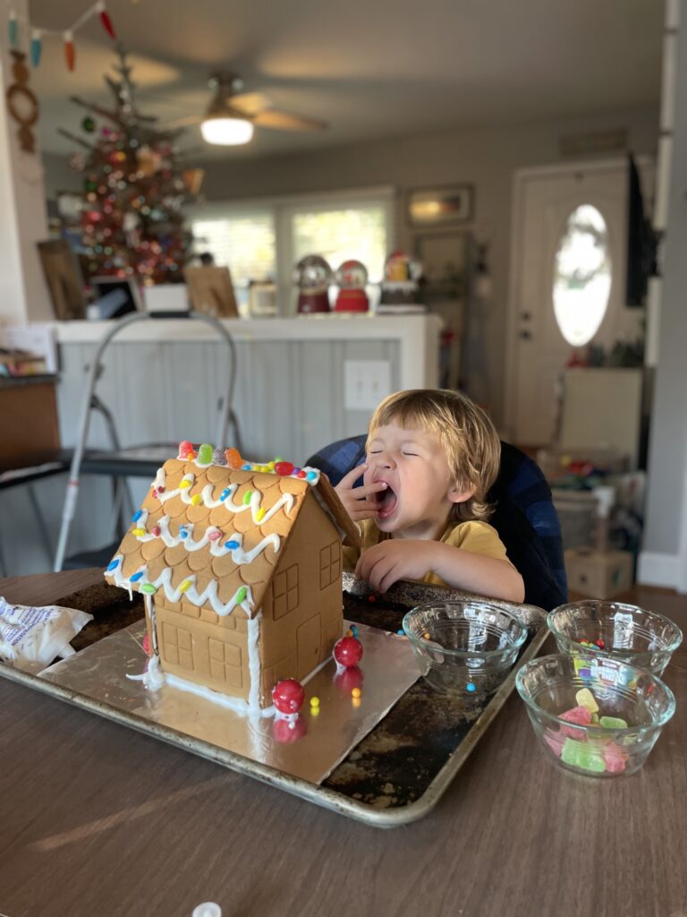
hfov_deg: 53.1
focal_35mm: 26
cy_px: 458
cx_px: 344
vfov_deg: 67.3
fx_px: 688
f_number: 1.6
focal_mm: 4.2
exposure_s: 1/60
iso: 125
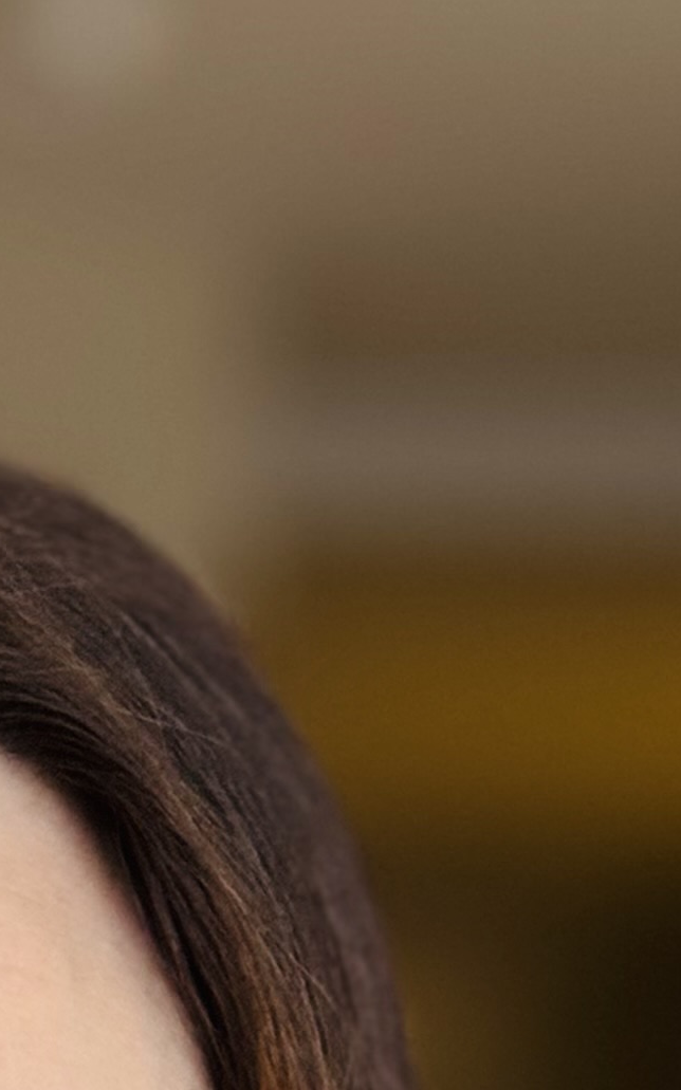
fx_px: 5912
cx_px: -425
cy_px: 2080
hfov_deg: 6.5
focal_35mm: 199
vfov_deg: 9.9
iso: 320
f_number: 1.78
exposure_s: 1/33
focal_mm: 6.76
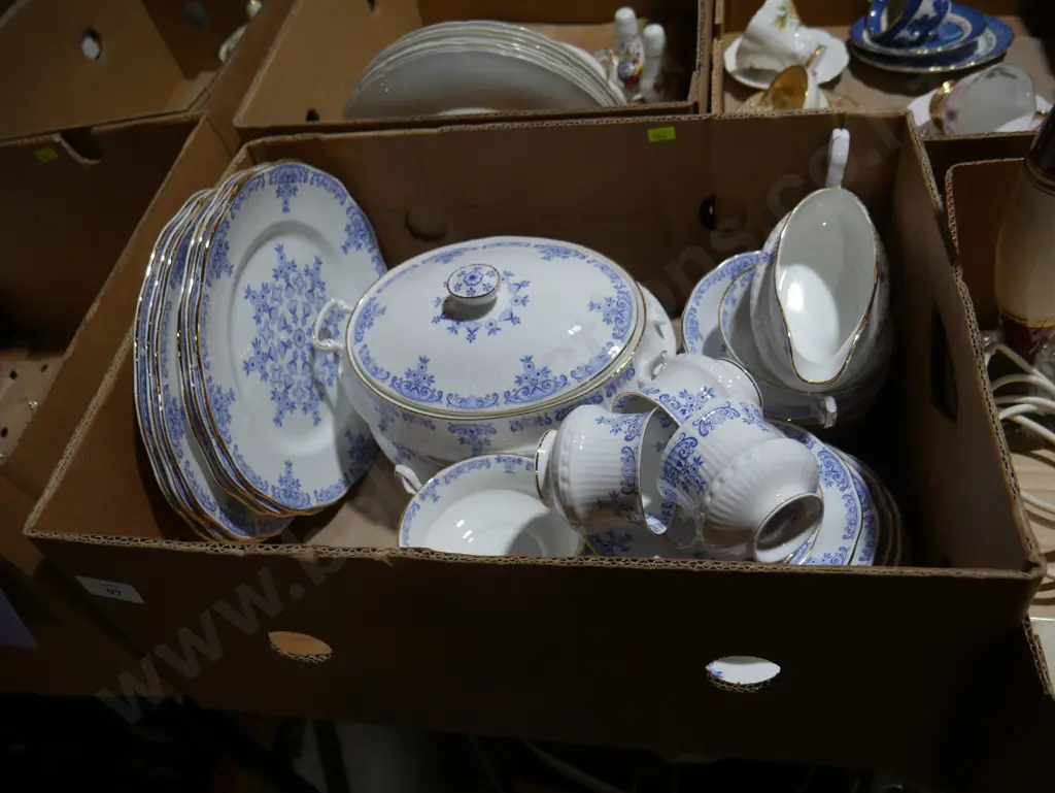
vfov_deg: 49.8
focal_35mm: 28
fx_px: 854
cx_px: 528
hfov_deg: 63.4
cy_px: 396
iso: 200
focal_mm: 14
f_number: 4
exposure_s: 1/160
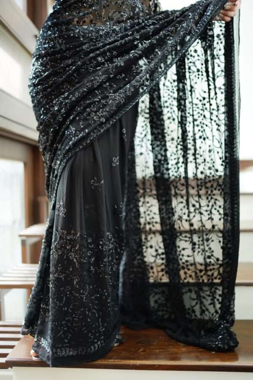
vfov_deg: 54.4
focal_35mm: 35
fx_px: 369
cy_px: 190
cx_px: 126
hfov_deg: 37.9
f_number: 1.4
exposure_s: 1/320
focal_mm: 35
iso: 320
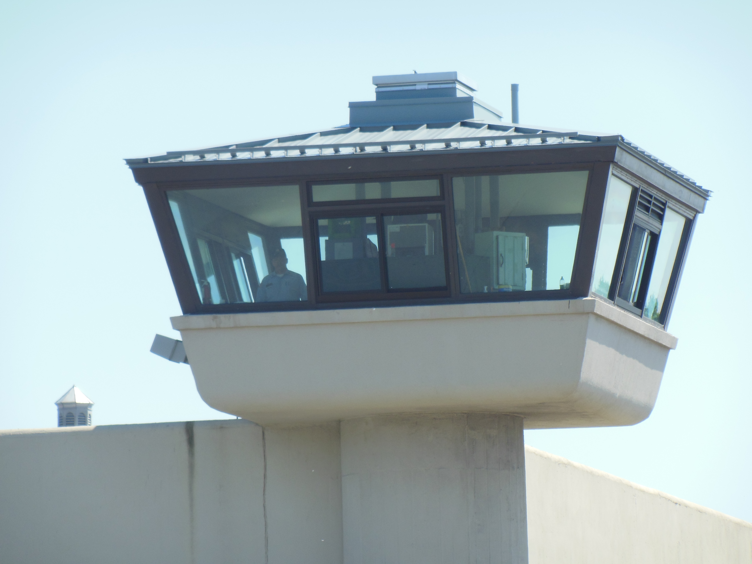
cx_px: 376
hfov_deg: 6.7
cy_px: 282
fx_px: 6387
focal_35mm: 294
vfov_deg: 5.1
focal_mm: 52.5
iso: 125
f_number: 5.8
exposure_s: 1/320
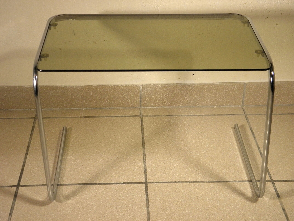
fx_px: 501
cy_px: 110
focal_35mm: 59
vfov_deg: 24.8
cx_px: 147
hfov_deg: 32.7
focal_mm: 10.6
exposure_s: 1/40
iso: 200
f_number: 4.1
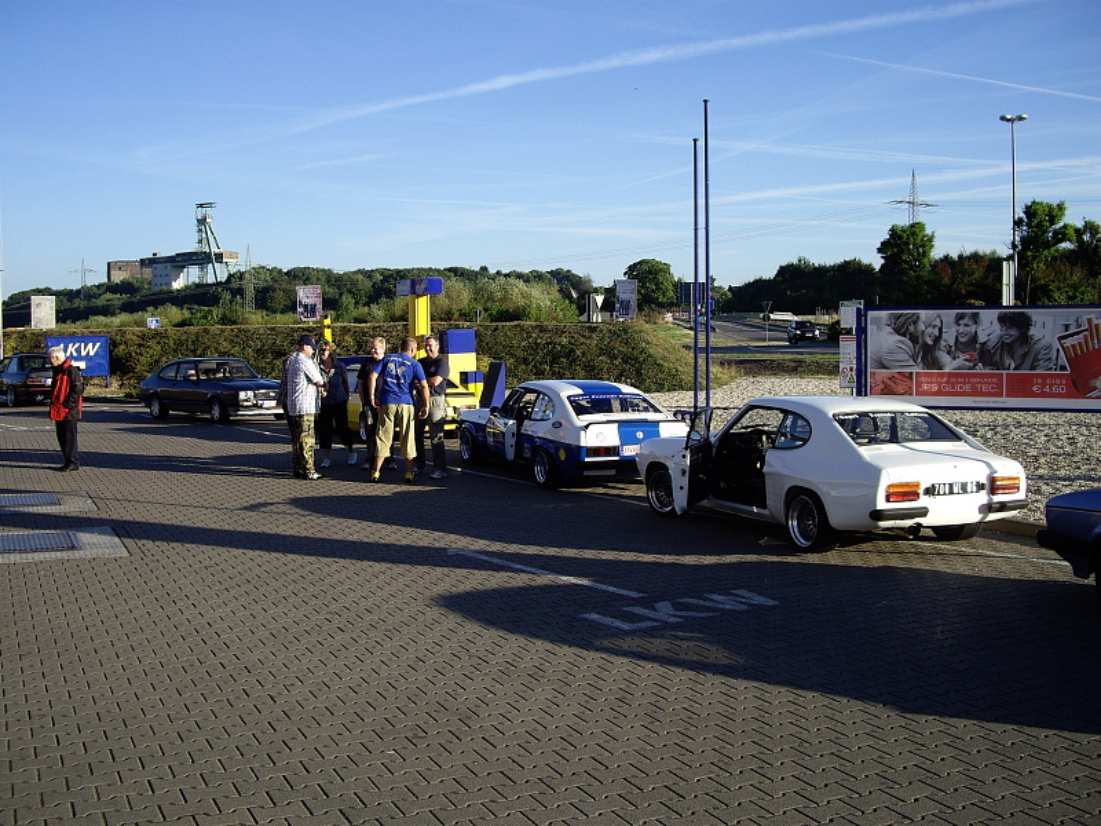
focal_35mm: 38
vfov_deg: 37.7
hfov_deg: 49.0
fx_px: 1209
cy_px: 413
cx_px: 550
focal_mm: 7.9
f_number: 5.6
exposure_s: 1/160
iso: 50
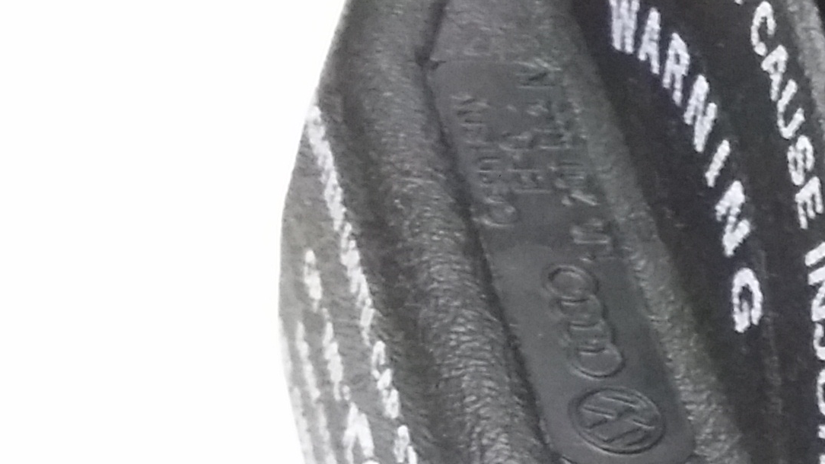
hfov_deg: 19.0
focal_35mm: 105
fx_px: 2297
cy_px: 464
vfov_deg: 11.4
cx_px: 1038
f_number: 2.4
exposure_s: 1/15
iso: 640
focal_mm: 3.4
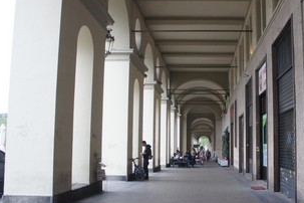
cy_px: 110
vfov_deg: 32.6
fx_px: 346
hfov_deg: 46.5
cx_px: 209
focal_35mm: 41
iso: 800
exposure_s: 1/160
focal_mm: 18
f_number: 4
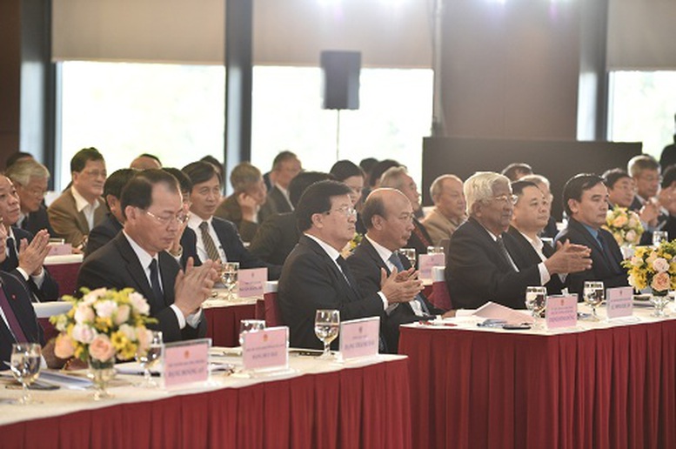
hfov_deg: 15.2
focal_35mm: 135
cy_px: 224
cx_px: 338
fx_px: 2532
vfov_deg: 10.1
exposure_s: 1/125
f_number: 3.5
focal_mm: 135
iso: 2000
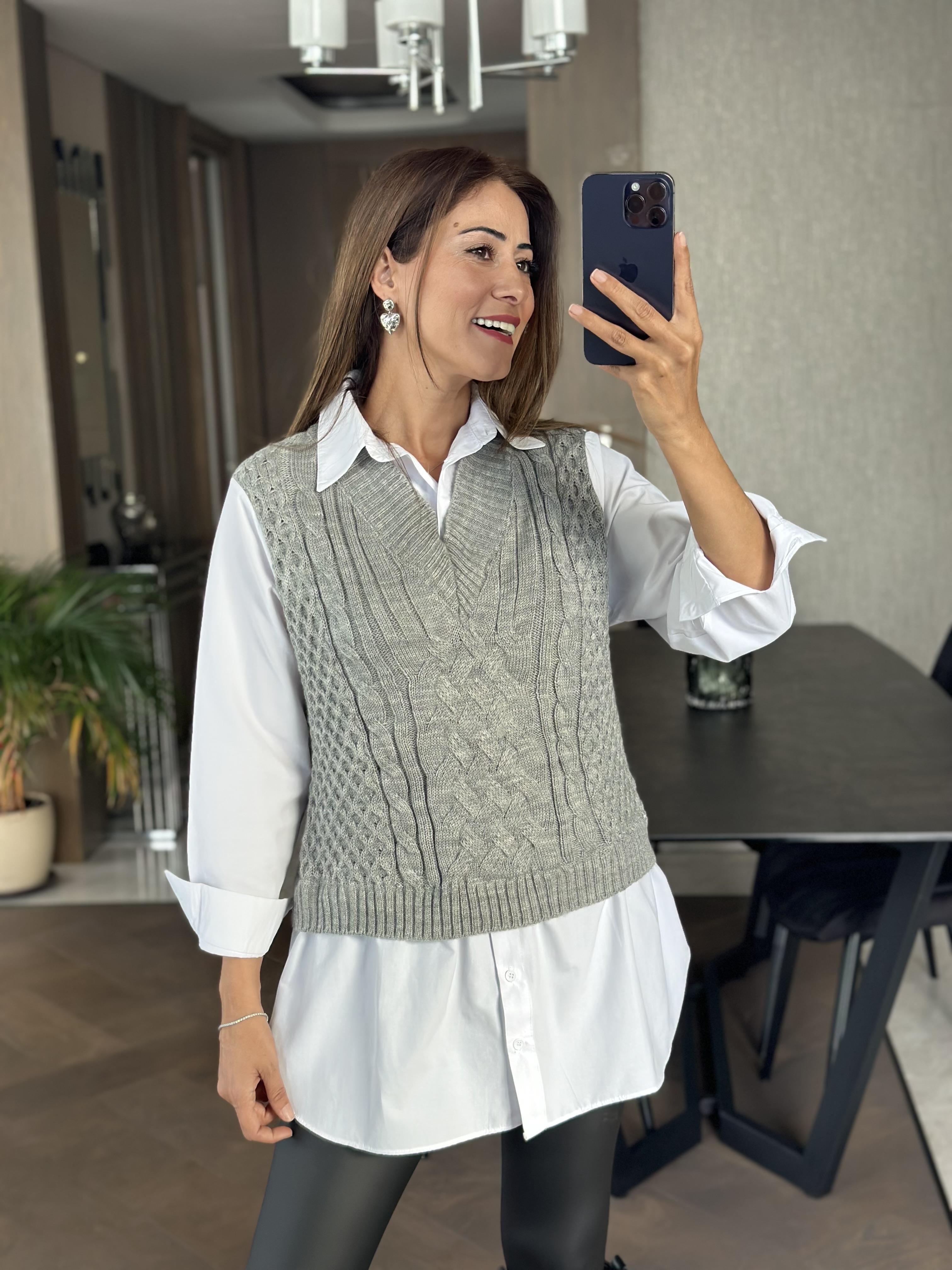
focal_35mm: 48
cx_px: 476
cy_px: 635
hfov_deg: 30.3
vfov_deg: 39.7
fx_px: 1760
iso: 125
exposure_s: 1/81
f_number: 1.78
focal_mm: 6.86
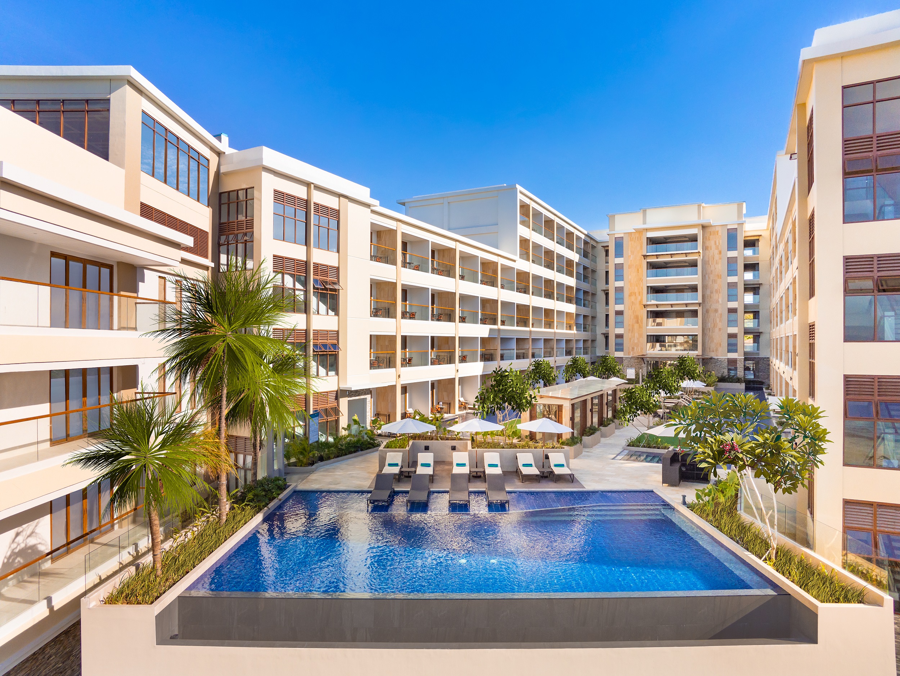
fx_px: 598
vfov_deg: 58.9
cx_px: 450
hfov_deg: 73.9
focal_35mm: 23
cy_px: 338
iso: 129
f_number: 2.4
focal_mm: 4
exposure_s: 1/3800
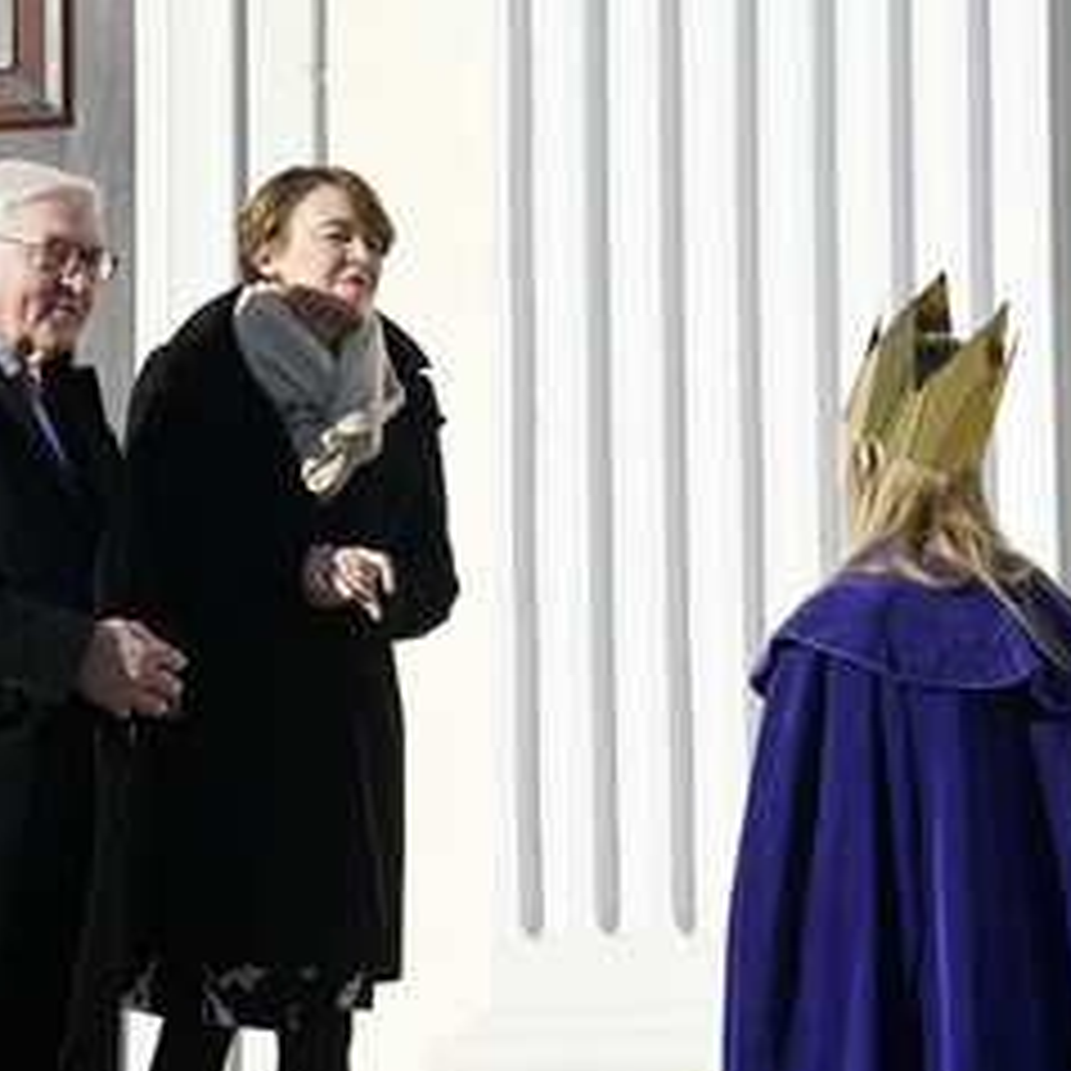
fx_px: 5916
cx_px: 569
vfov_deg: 10.3
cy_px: 450
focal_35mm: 169
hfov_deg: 10.3
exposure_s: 1/320
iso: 250
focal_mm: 105
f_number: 11
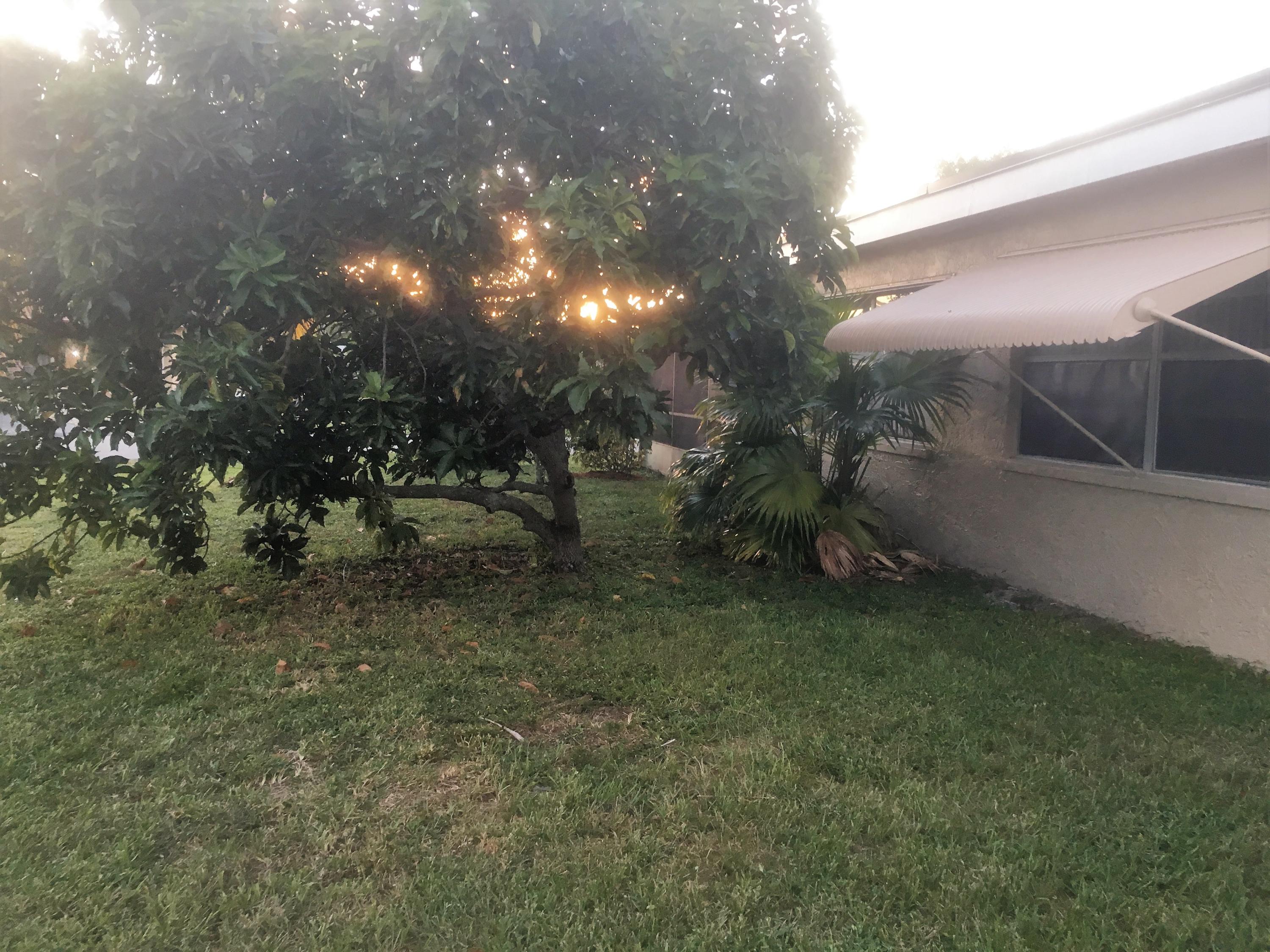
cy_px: 476
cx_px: 635
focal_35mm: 29
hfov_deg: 61.7
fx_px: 1064
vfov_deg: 48.2
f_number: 2.2
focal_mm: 4.15
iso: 25
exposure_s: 1/30
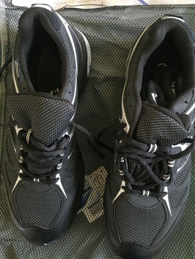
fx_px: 255
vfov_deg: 53.9
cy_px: 117
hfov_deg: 41.8
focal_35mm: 34
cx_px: 102
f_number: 2.2
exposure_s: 1/33
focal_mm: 4.15
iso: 200
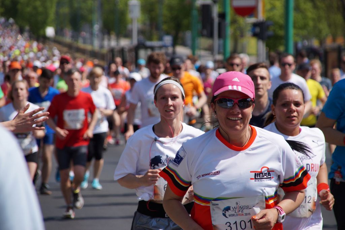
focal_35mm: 225
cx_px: 172
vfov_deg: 6.1
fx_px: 2155
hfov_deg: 9.2
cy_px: 115
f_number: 5.6
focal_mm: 150
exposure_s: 1/2000
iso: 500
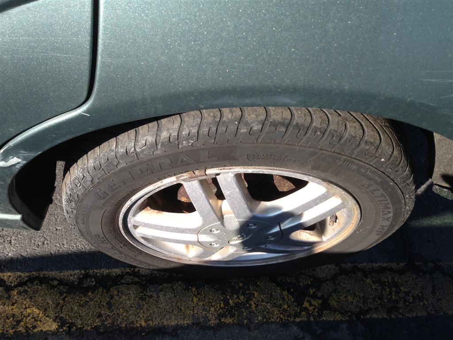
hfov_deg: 55.4
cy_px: 170
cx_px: 226
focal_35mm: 33
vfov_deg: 42.9
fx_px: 432
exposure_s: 1/502
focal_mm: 4.13
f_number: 2.4
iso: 50
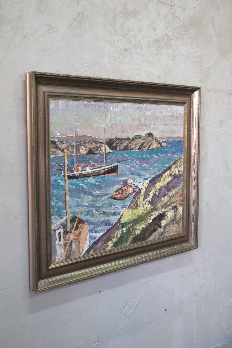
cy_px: 174
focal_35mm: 46
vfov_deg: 42.7
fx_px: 445
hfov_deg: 29.2
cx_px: 116
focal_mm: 30.8
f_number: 4
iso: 1250
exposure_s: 1/45
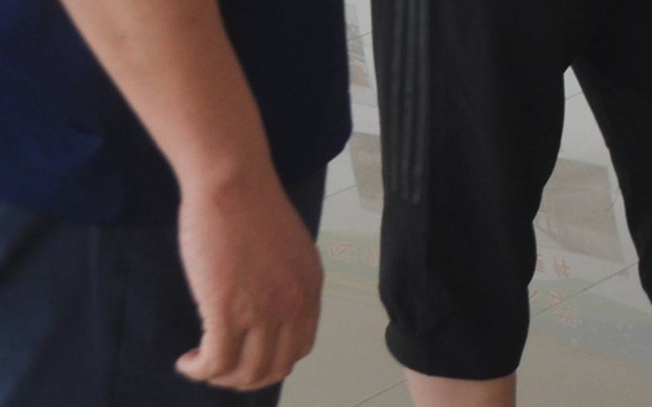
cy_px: -699
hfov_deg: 11.4
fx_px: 3091
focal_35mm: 174
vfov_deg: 6.9
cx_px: 1061
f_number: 5.6
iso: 220
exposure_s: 1/125
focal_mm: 22
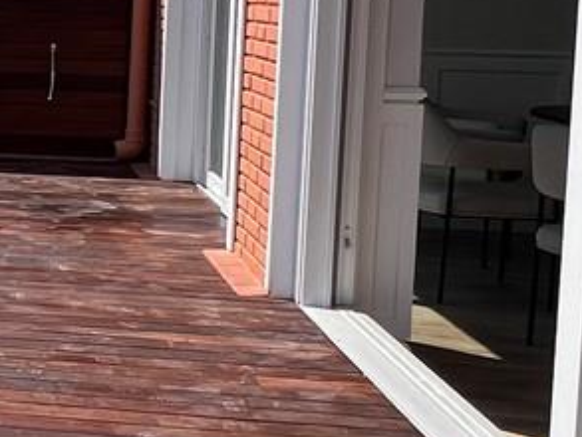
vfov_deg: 20.4
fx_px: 1194
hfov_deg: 22.7
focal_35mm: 71
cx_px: -272
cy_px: 66
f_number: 1.8
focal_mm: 1.57
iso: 32
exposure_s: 1/2179
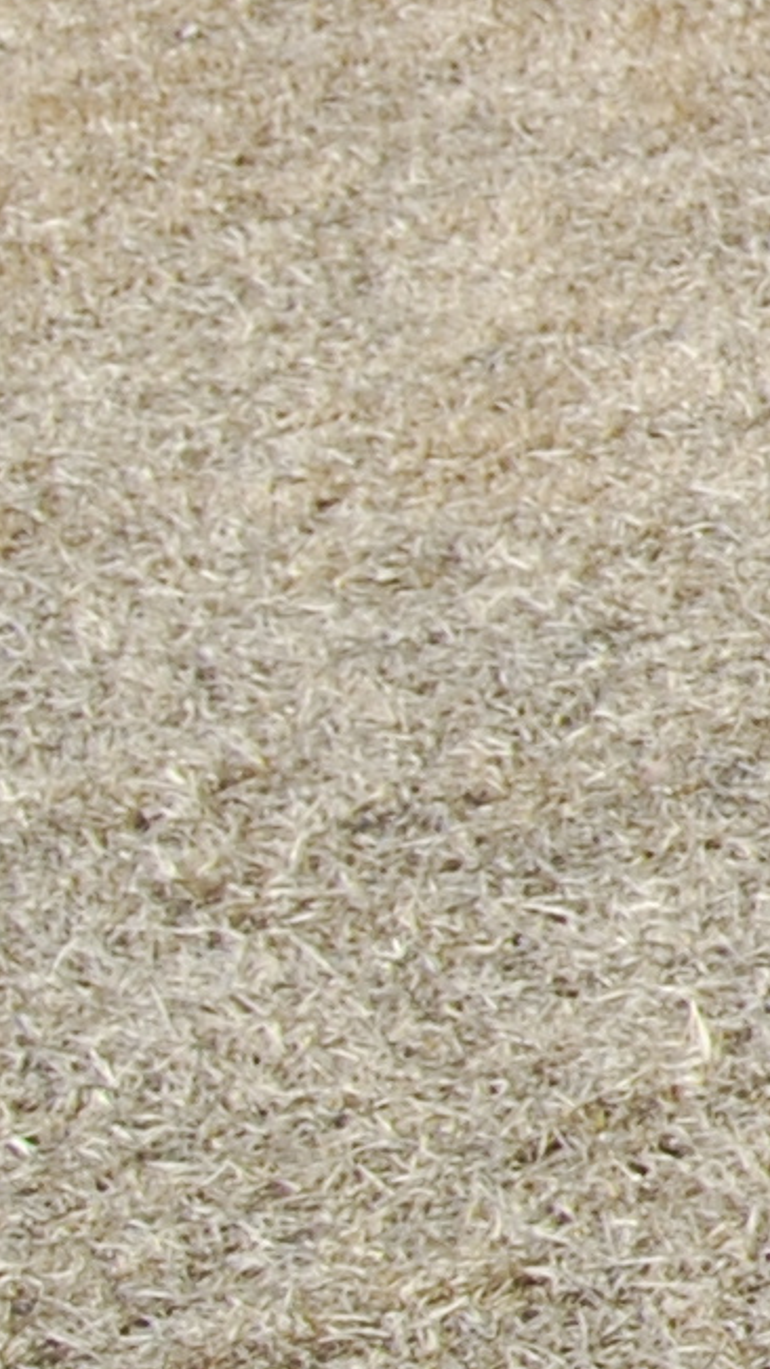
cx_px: 3513
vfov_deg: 9.9
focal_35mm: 215
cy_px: -97
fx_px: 7811
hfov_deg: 4.9
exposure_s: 1/200
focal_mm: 23
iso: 100
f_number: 7.1
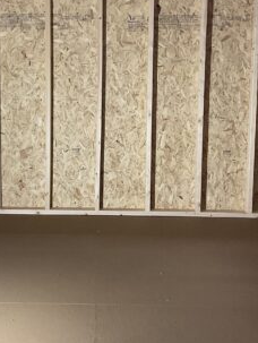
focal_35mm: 65
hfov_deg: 22.5
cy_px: 134
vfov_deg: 29.7
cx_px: 85
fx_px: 645
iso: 80
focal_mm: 3
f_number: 1.8
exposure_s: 1/60
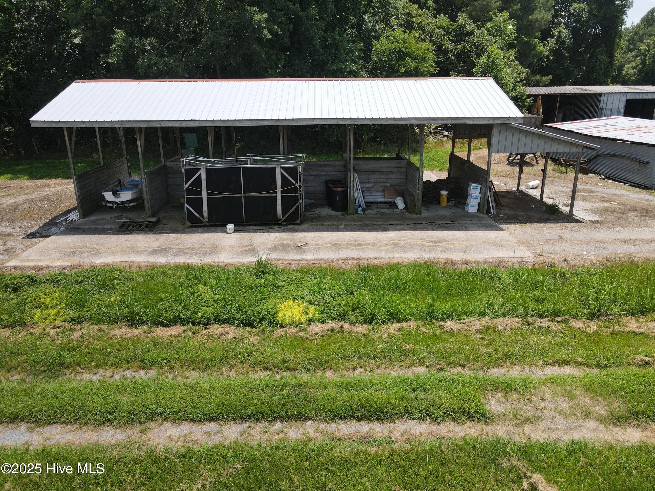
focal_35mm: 24
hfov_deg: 71.6
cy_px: 246
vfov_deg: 56.8
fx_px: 454
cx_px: 328
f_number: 2.8
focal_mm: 4.5
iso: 100
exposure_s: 1/500
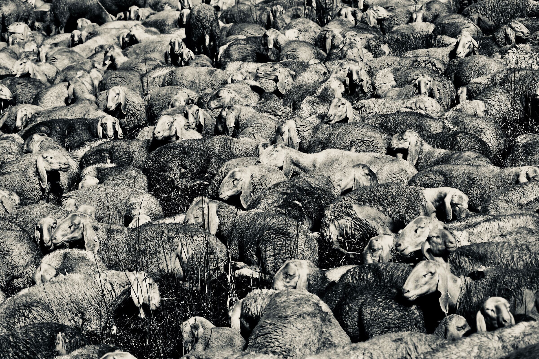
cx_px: 270
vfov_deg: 11.9
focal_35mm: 115
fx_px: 1721
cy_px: 180
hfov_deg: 17.8
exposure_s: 1/640
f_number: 6.3
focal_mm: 115
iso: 100
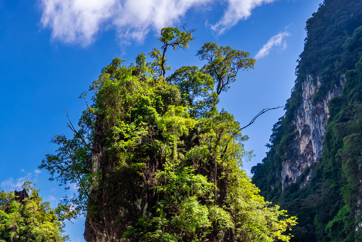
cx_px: 2
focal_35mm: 46
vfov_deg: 28.6
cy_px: 194
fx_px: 463
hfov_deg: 38.1
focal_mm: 21
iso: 100
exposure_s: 1/400
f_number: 6.3
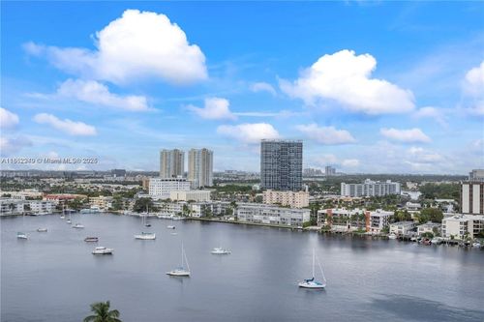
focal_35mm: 35
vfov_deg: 37.8
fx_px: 470
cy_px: 161
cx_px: 242
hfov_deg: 54.5
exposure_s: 1/125
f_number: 10
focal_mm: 35
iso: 100
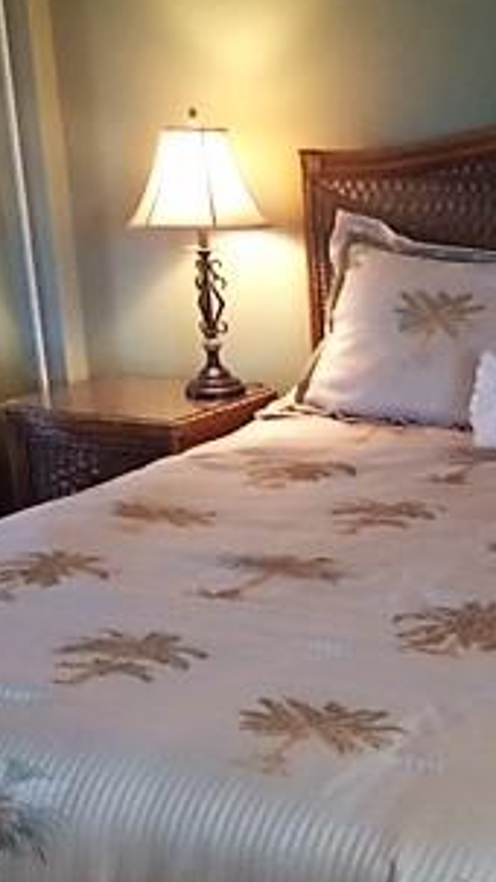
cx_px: 543
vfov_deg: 31.2
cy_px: 590
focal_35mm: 67
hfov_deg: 17.4
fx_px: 1566
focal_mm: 4.15
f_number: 2.2
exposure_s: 1/30
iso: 200
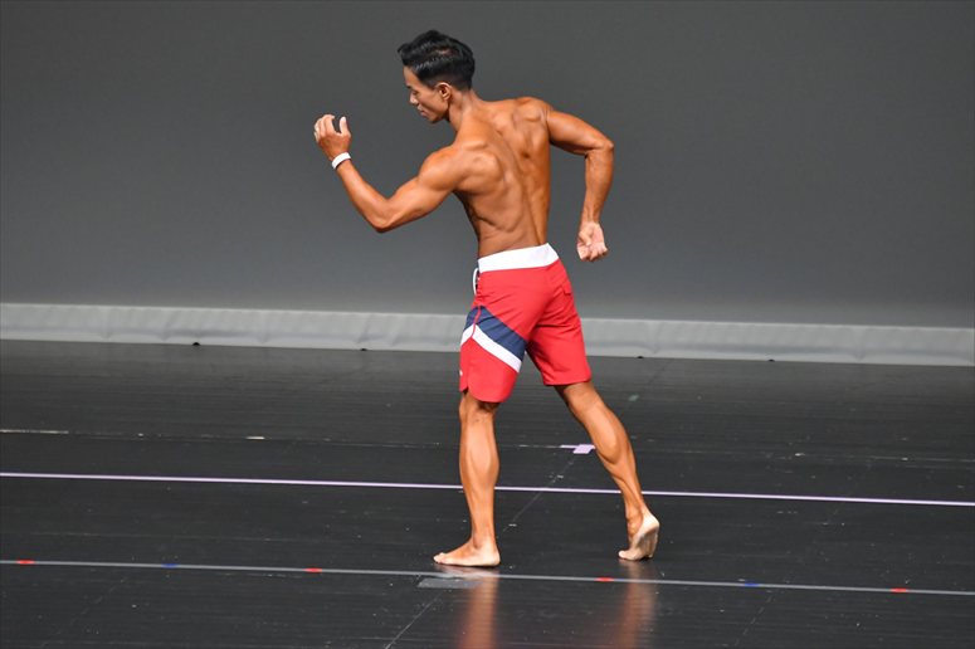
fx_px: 10151
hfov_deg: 5.5
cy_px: 324
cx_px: 488
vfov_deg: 3.7
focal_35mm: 375
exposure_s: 1/400
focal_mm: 250
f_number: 5.6
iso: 5000
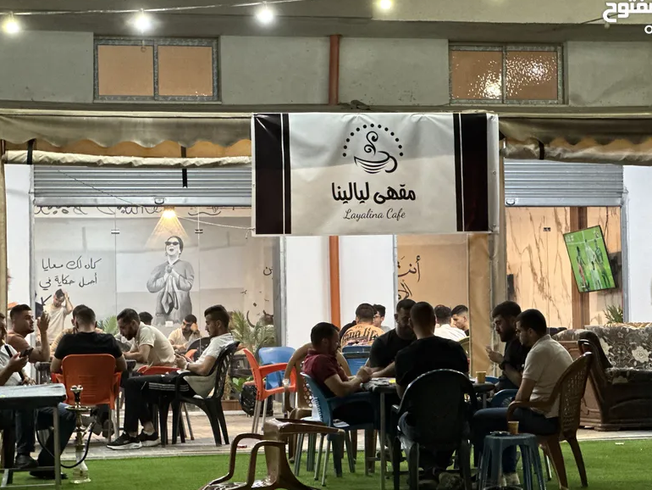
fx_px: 1809
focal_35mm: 96
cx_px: 340
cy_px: 280
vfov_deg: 15.4
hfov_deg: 20.4
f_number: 2.8
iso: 400
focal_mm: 9
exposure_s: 1/25
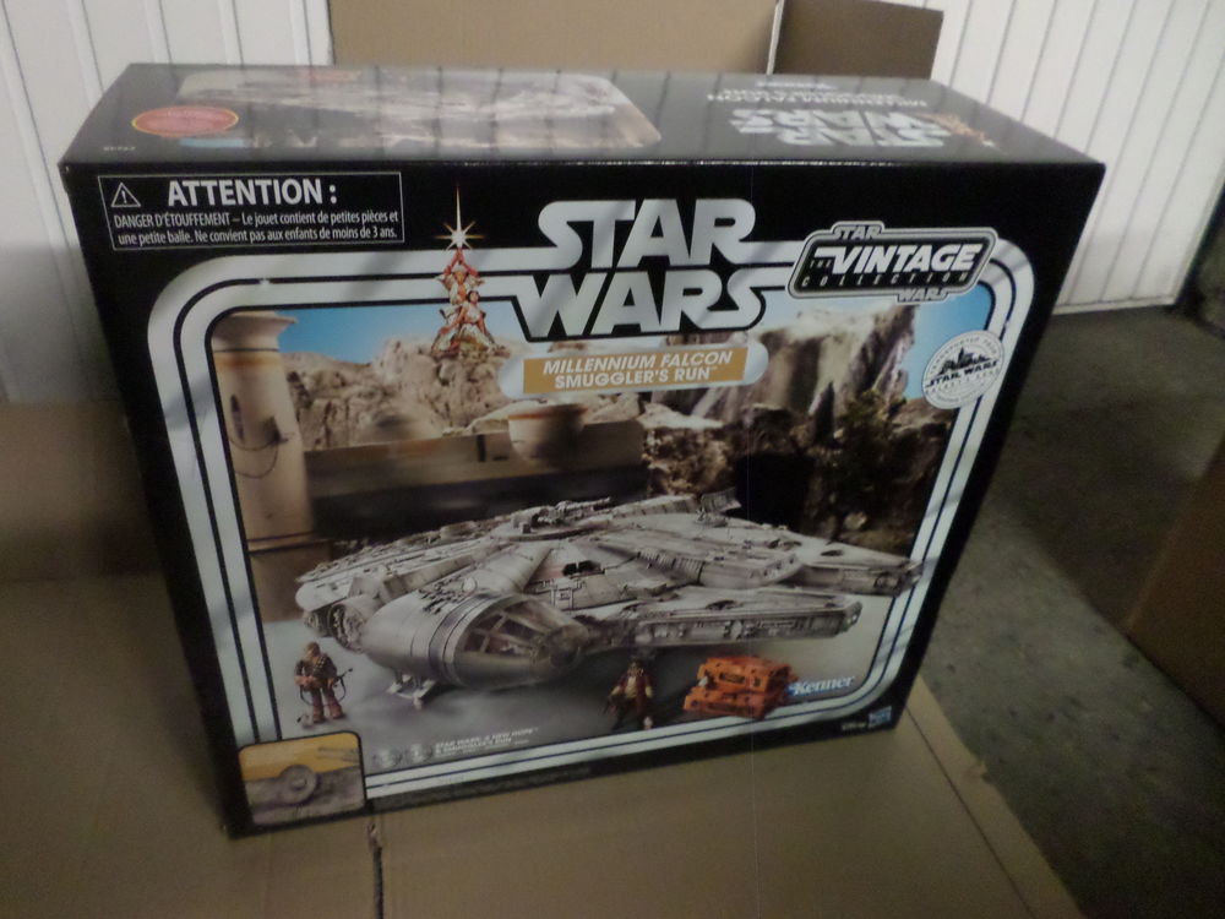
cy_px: 460
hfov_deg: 69.4
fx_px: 885
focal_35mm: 25
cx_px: 612
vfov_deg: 54.9
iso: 640
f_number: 2.5
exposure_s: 1/20
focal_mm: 4.5
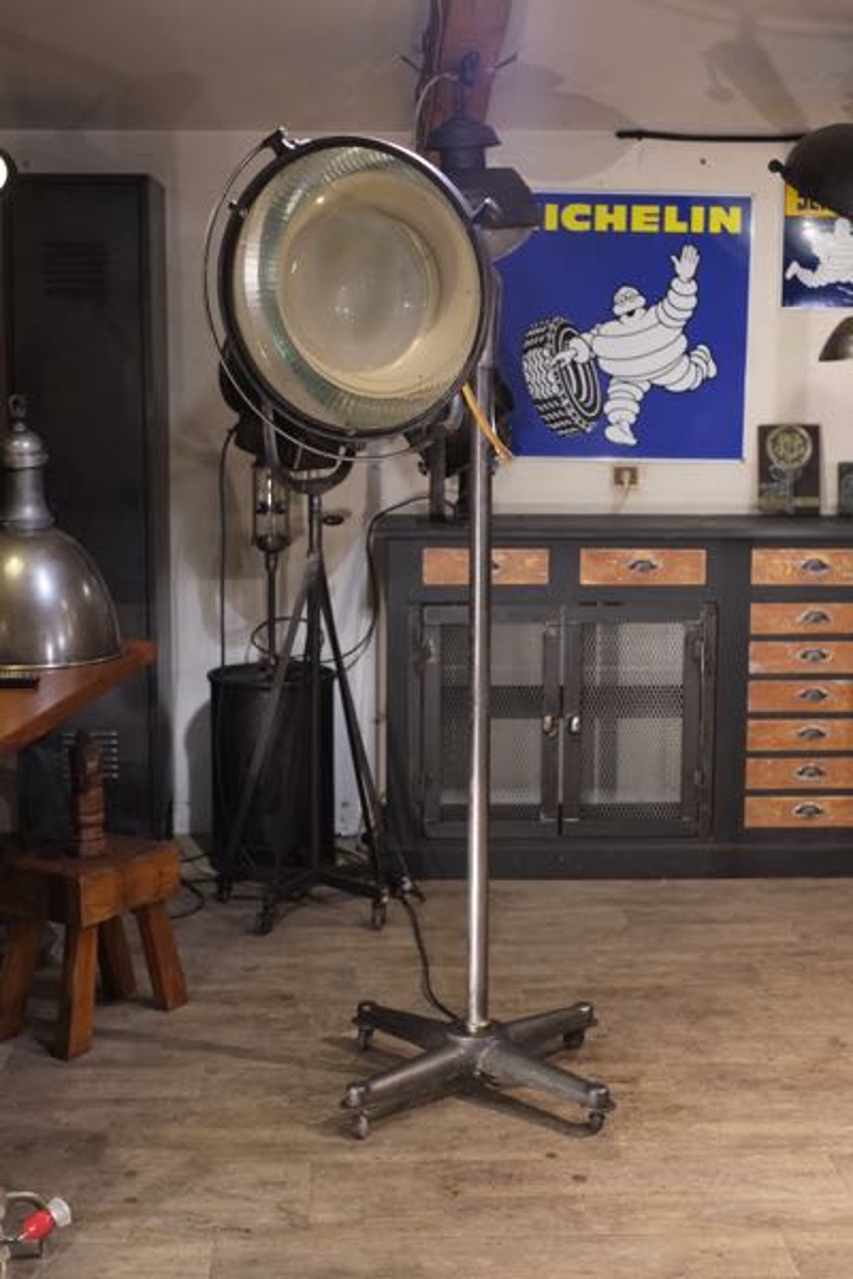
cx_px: 426
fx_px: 1884
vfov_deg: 37.5
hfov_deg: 25.5
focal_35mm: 53
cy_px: 640
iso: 2500
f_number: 3.6
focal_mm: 35
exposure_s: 1/125
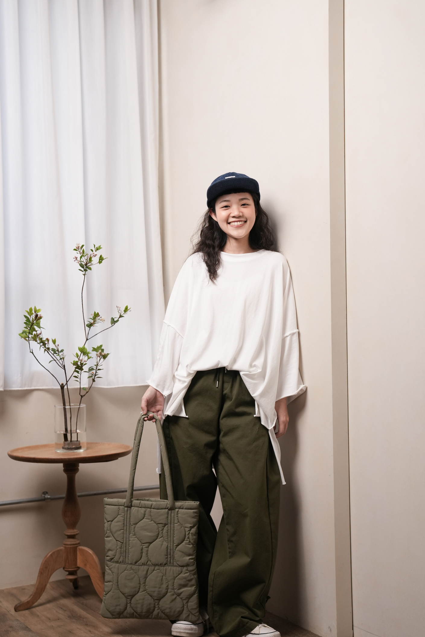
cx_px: 222
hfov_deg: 23.4
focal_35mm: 58
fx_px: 1027
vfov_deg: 34.5
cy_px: 323
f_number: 3.2
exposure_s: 1/250
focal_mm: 51
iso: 800
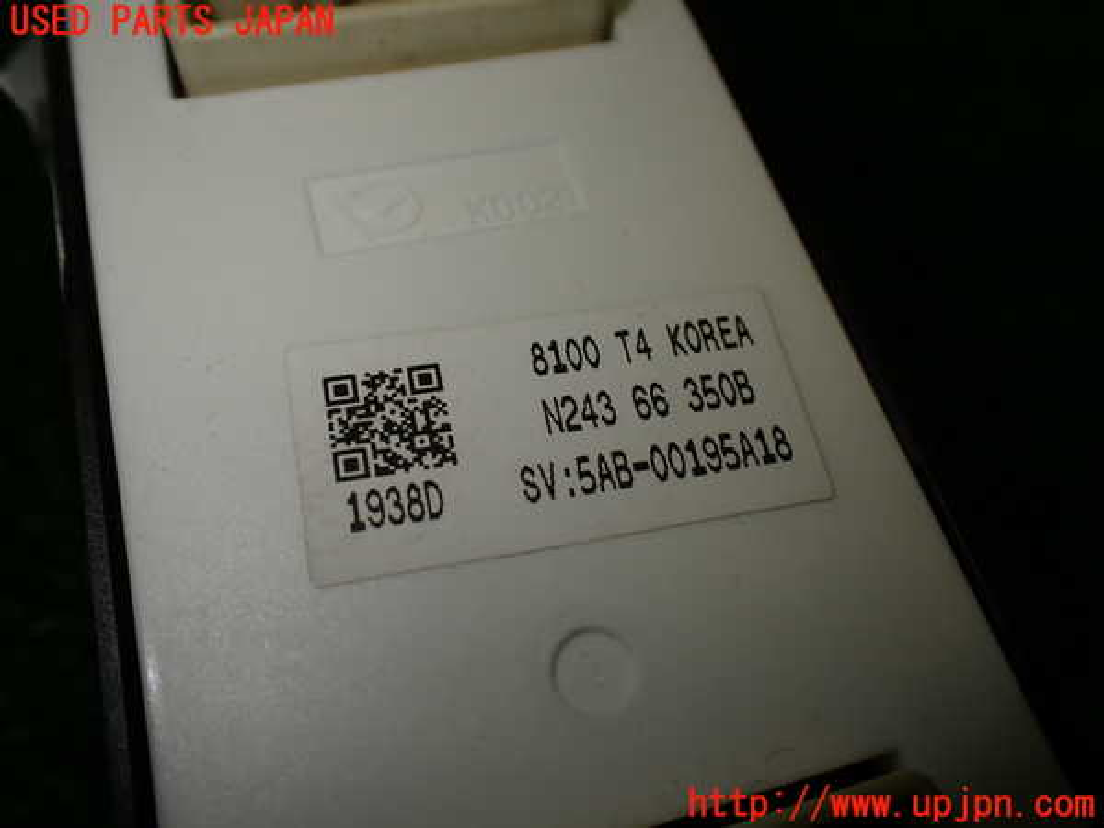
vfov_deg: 46.8
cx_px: 552
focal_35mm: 30
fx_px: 957
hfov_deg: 60.0
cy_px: 414
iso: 100
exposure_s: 1/400
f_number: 3.2
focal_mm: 5.4
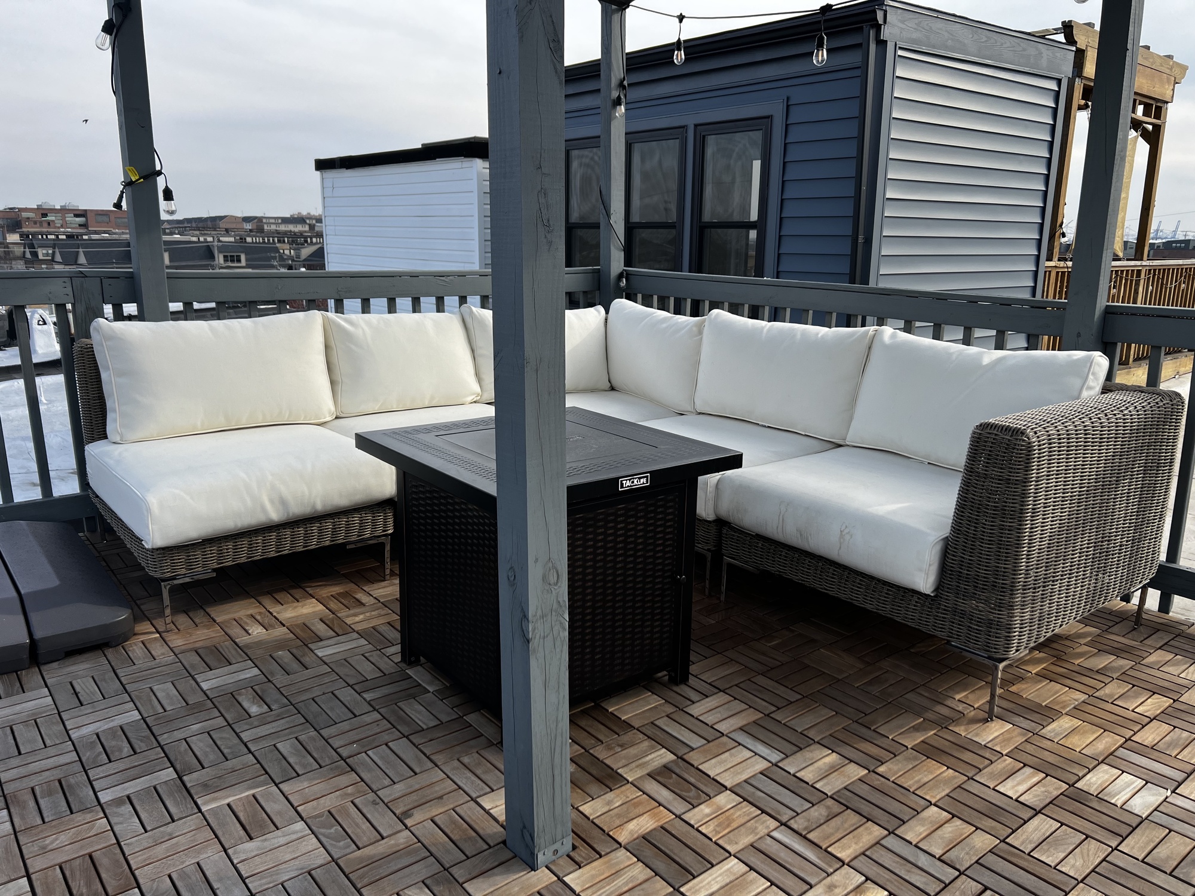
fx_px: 898
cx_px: 598
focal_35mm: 26
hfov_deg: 67.3
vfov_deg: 53.1
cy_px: 448
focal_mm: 5.7
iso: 50
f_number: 1.5
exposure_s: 1/1488
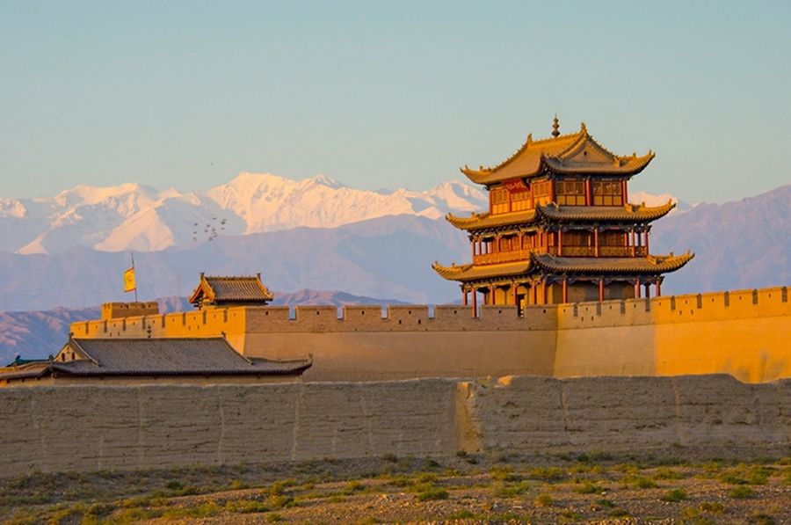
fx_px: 3685
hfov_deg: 12.3
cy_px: 262
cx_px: 396
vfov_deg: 8.1
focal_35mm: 168
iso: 400
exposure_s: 1/100
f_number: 11
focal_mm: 112
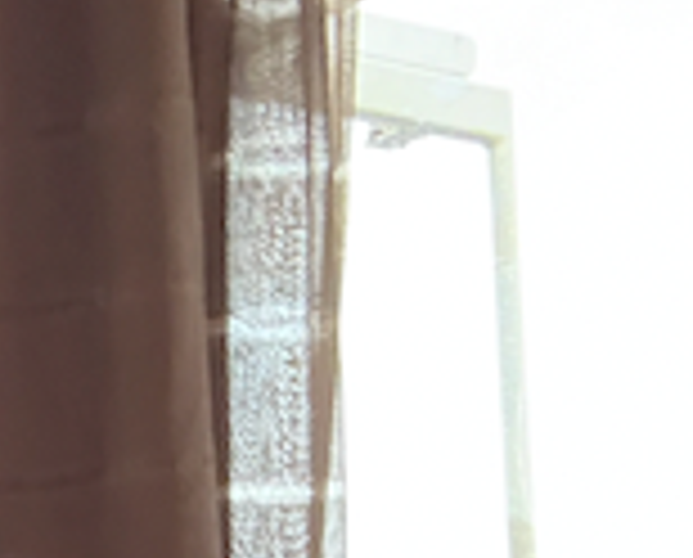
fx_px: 1912
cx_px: -513
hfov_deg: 17.2
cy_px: 936
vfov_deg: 14.9
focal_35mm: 93
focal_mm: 2.69
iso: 400
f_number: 1.9
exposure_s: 1/30
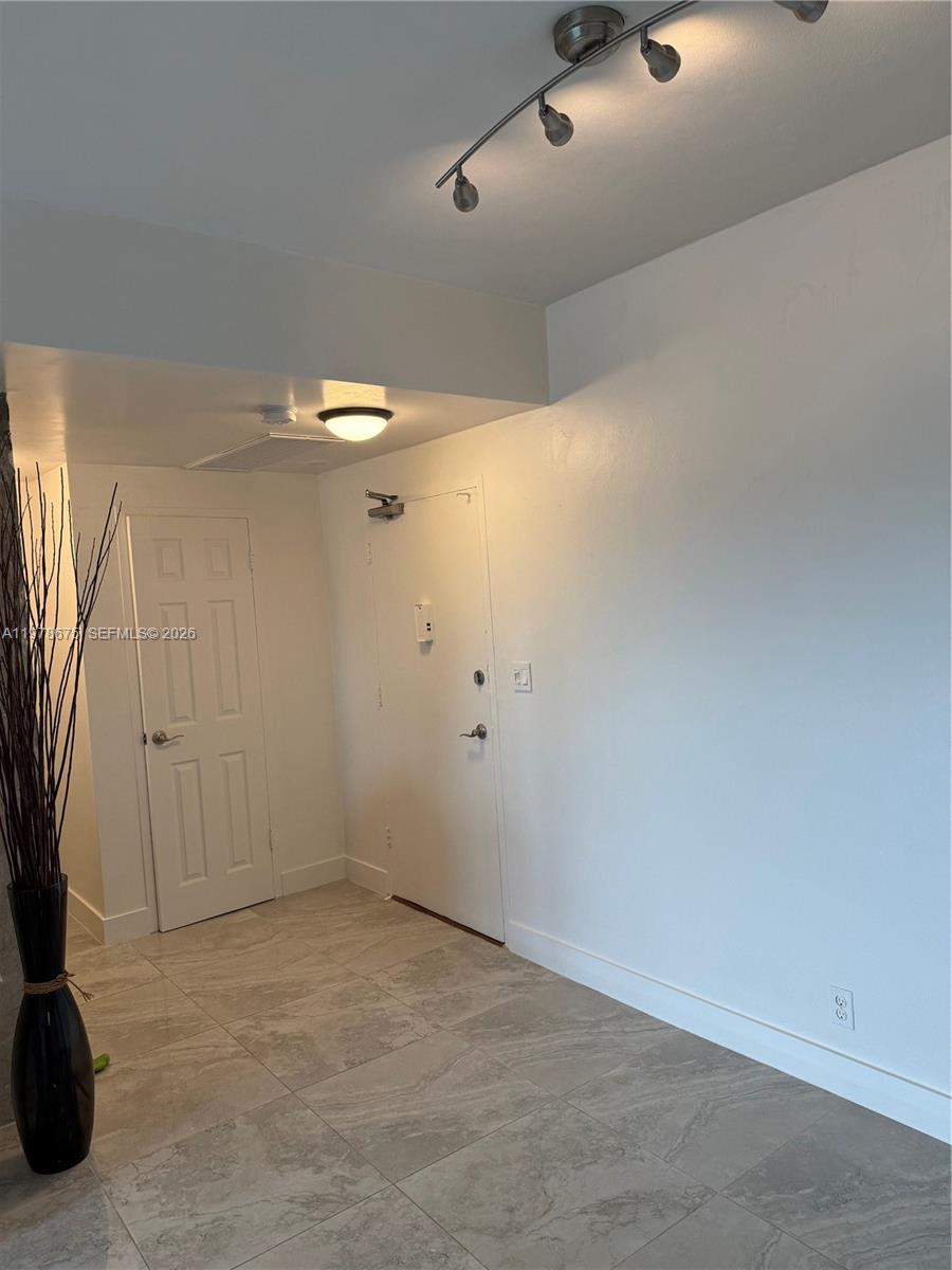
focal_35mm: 24
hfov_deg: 56.8
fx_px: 880
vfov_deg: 71.6
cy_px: 635
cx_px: 476
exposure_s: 1/182
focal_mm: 6.76
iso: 125
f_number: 1.78
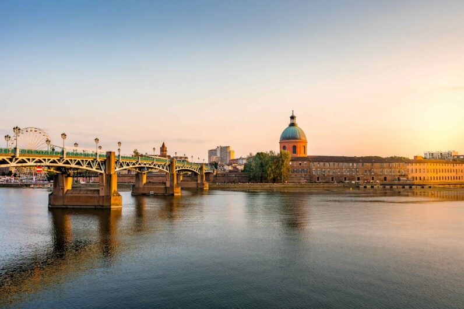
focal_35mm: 29
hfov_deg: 63.3
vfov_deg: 44.6
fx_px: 376
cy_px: 154
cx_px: 232
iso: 250
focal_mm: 29.2
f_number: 11
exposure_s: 1/200
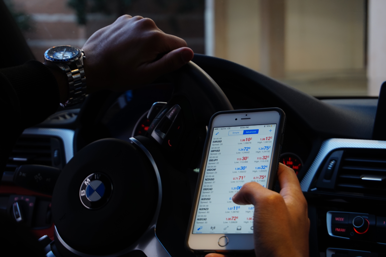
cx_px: 193
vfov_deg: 18.5
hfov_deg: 27.5
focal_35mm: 74
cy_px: 128
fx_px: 788
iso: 200
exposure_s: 1/8
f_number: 5.6
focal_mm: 49
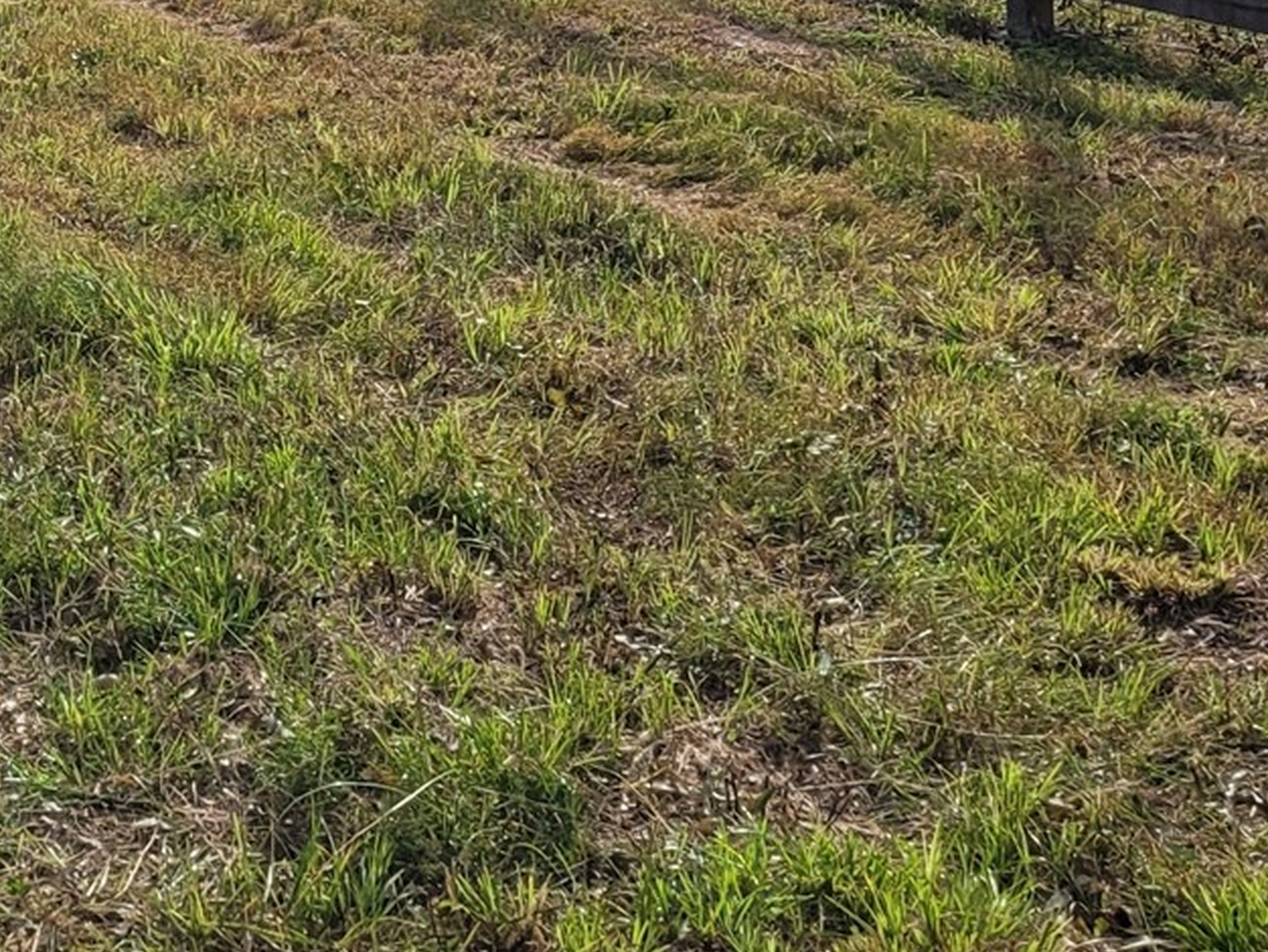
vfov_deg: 16.0
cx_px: 192
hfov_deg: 22.6
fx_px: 3115
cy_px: -454
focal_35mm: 85
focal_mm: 5.4
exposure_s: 1/1476
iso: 40
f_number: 1.8
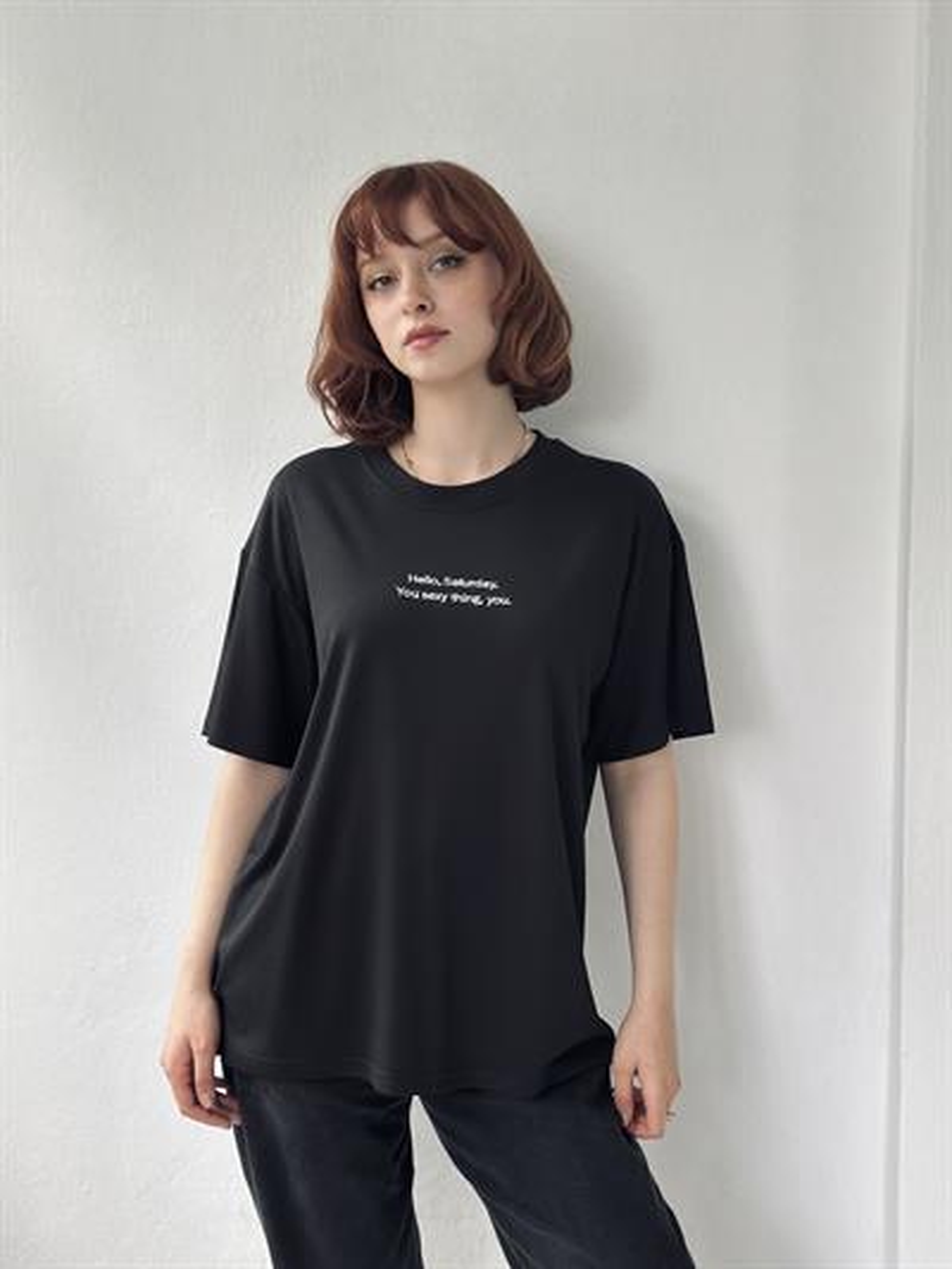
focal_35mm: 48
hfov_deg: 30.3
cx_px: 476
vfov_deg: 39.6
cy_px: 634
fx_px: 1759
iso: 80
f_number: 1.78
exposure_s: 1/779
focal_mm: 6.86
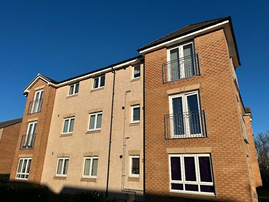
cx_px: 134
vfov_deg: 56.8
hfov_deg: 71.6
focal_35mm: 24
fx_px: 187
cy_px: 101
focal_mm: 6.86
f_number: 1.78
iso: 80
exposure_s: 1/8929
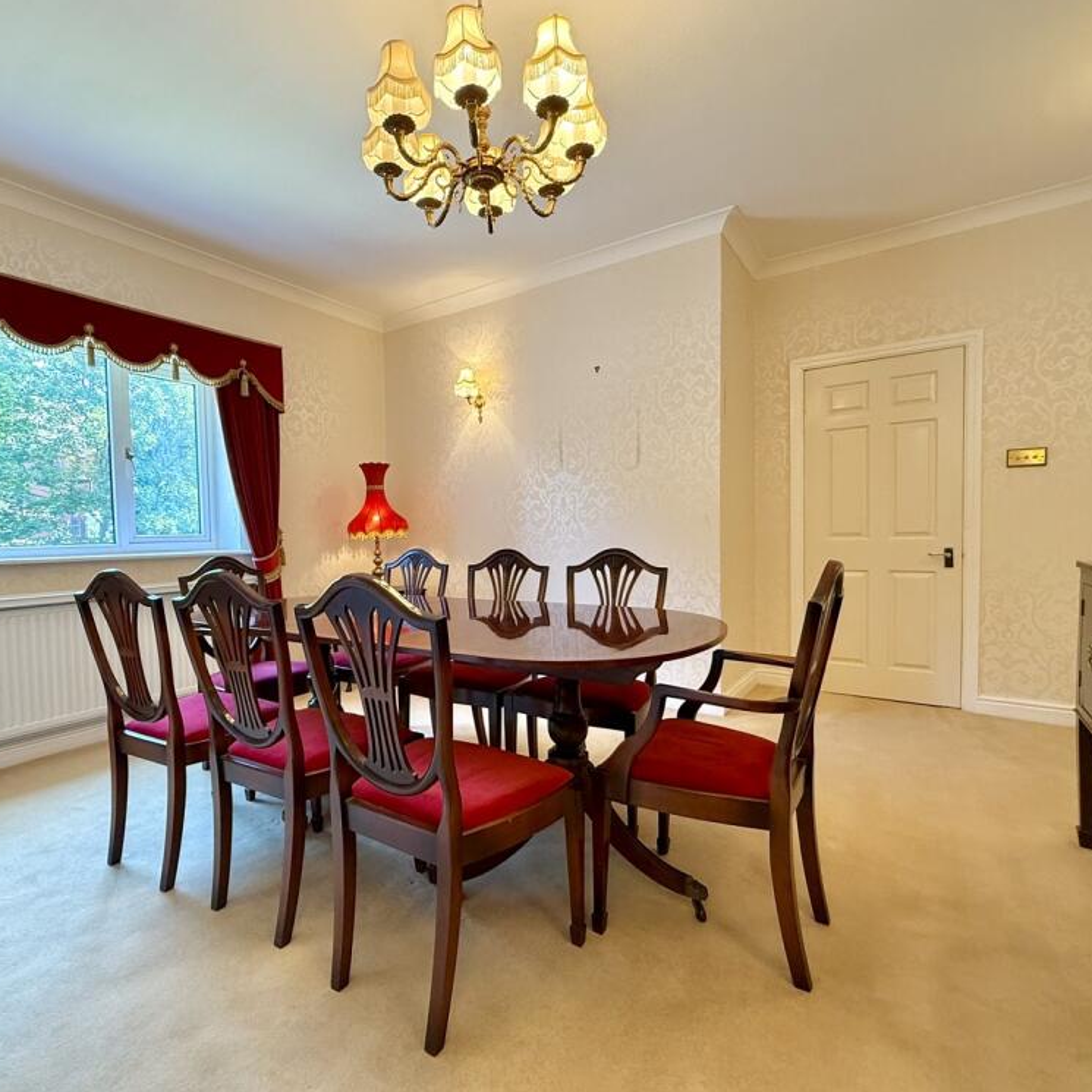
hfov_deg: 83.5
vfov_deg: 84.0
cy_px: 555
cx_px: 469
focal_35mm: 17
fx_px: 607
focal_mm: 2.22
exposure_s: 1/100
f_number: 2.2
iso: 200
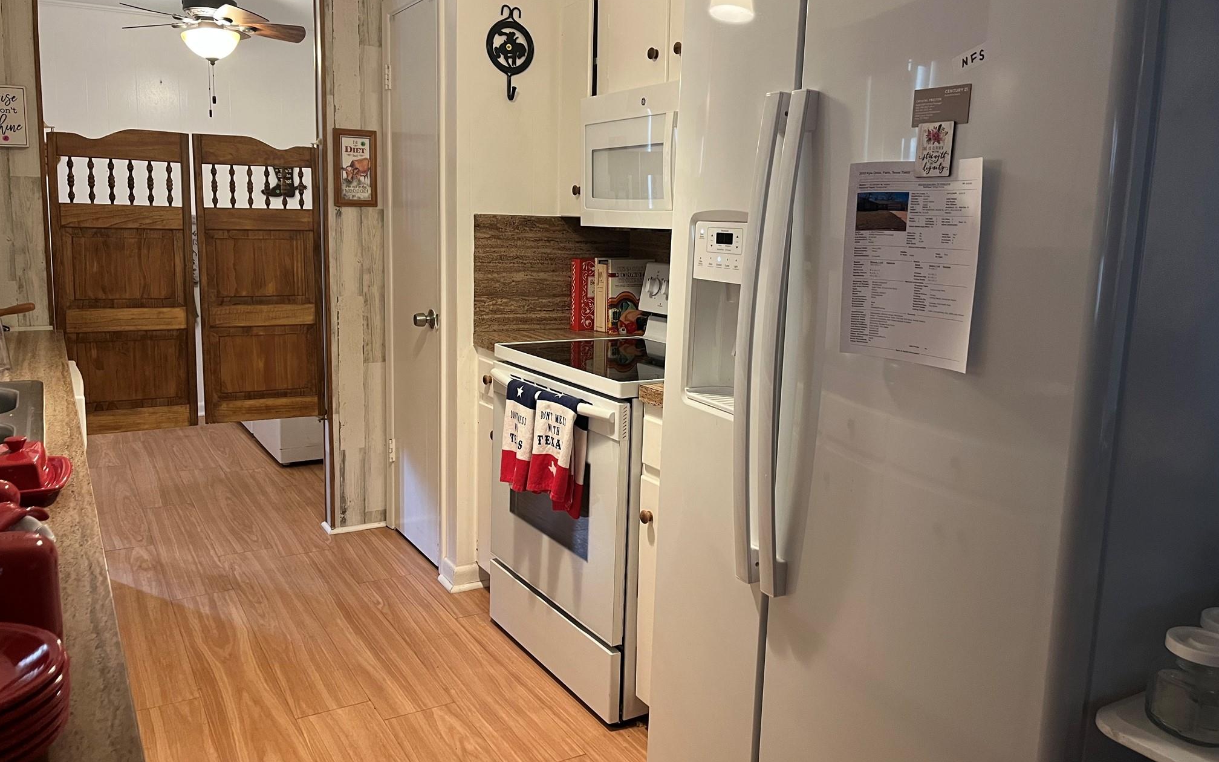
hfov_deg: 66.5
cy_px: 342
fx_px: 930
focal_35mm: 28
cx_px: 605
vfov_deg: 44.5
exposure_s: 1/60
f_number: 1.6
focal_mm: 5.1
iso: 250
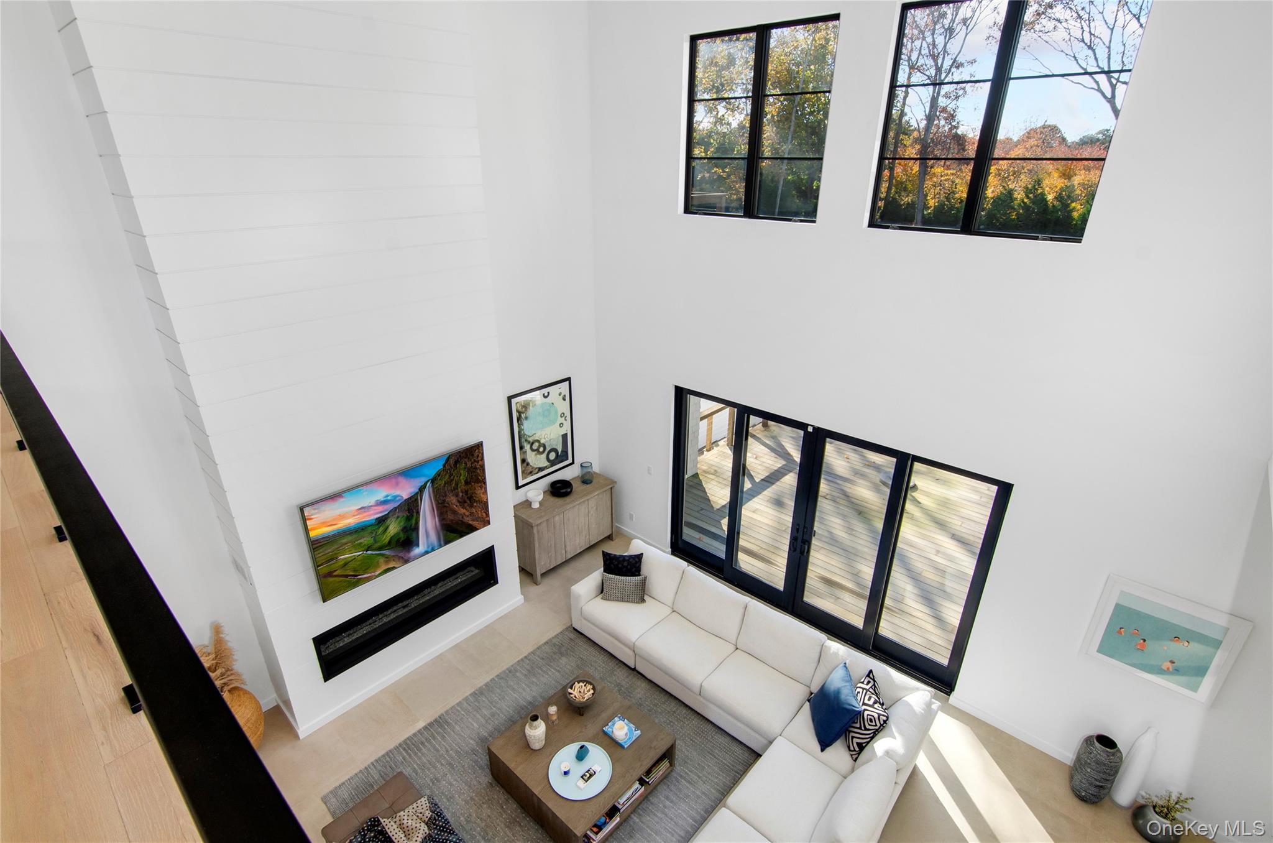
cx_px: 636
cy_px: 422
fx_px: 582
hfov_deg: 95.1
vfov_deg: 71.8
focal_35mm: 16
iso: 200
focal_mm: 11
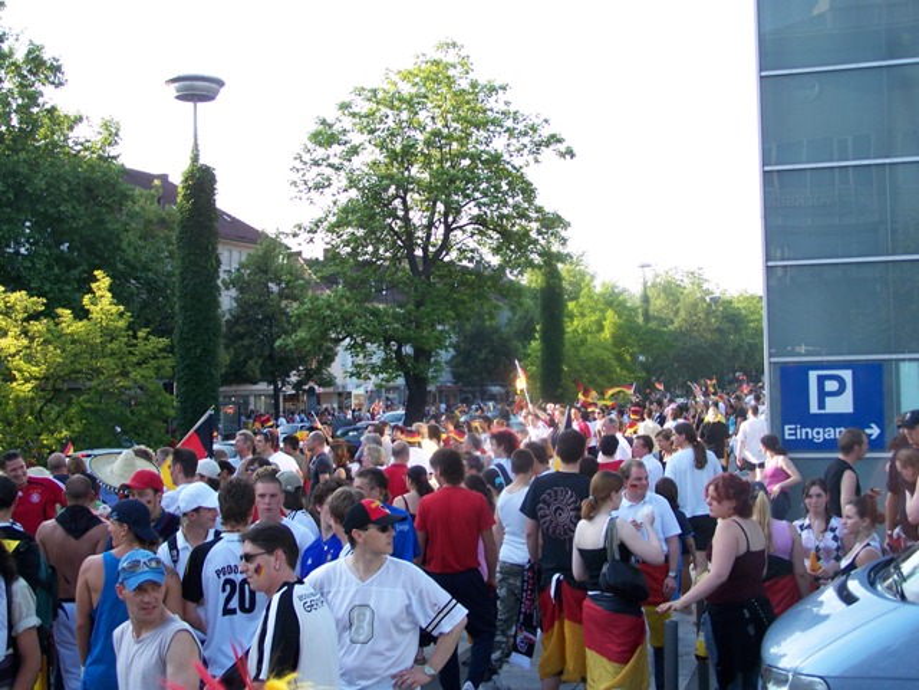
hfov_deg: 37.5
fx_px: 1354
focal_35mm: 51
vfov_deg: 28.6
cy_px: 345
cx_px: 460
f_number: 3
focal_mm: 8.5
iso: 80
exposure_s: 1/200
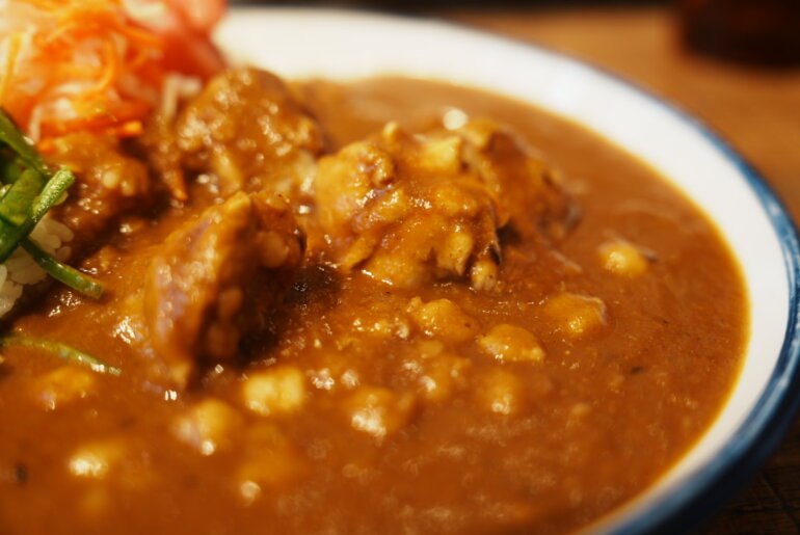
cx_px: 400
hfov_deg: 48.4
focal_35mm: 40
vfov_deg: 33.5
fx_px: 890
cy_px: 268
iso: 320
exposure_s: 1/40
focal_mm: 40
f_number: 2.8
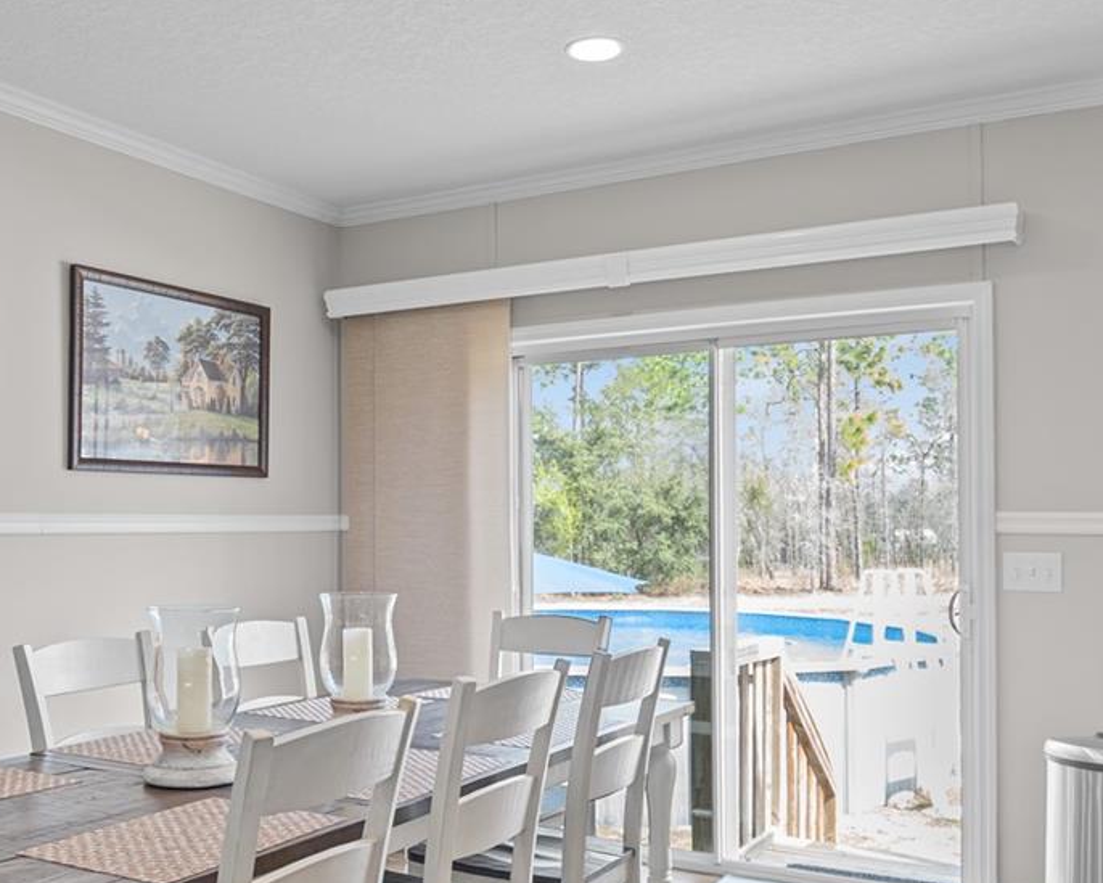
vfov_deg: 41.6
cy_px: 602
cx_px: 463
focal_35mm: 35
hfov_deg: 51.3
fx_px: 1143
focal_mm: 16
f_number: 4
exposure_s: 1/30
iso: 250
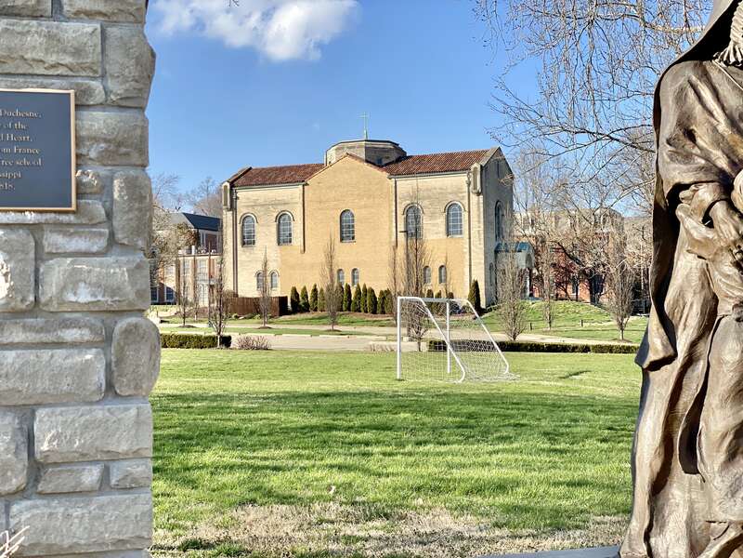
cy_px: 279
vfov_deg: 28.0
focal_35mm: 52
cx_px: 372
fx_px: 1116
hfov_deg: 36.8
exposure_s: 1/978
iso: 20
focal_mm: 6
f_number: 2
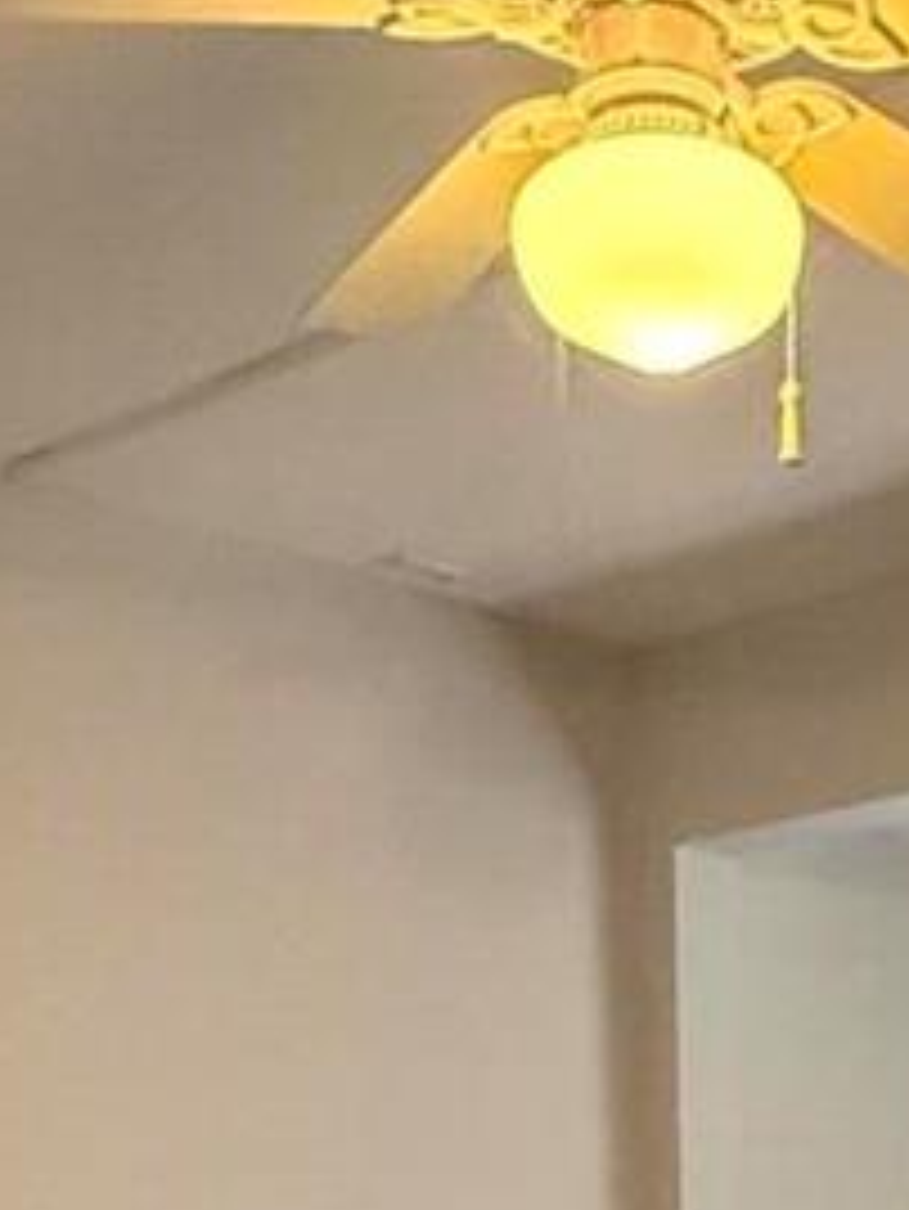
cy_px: 1858
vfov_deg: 20.5
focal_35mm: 80
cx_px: 958
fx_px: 2799
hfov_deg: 17.9
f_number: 2.2
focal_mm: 2.22
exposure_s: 1/60
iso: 800
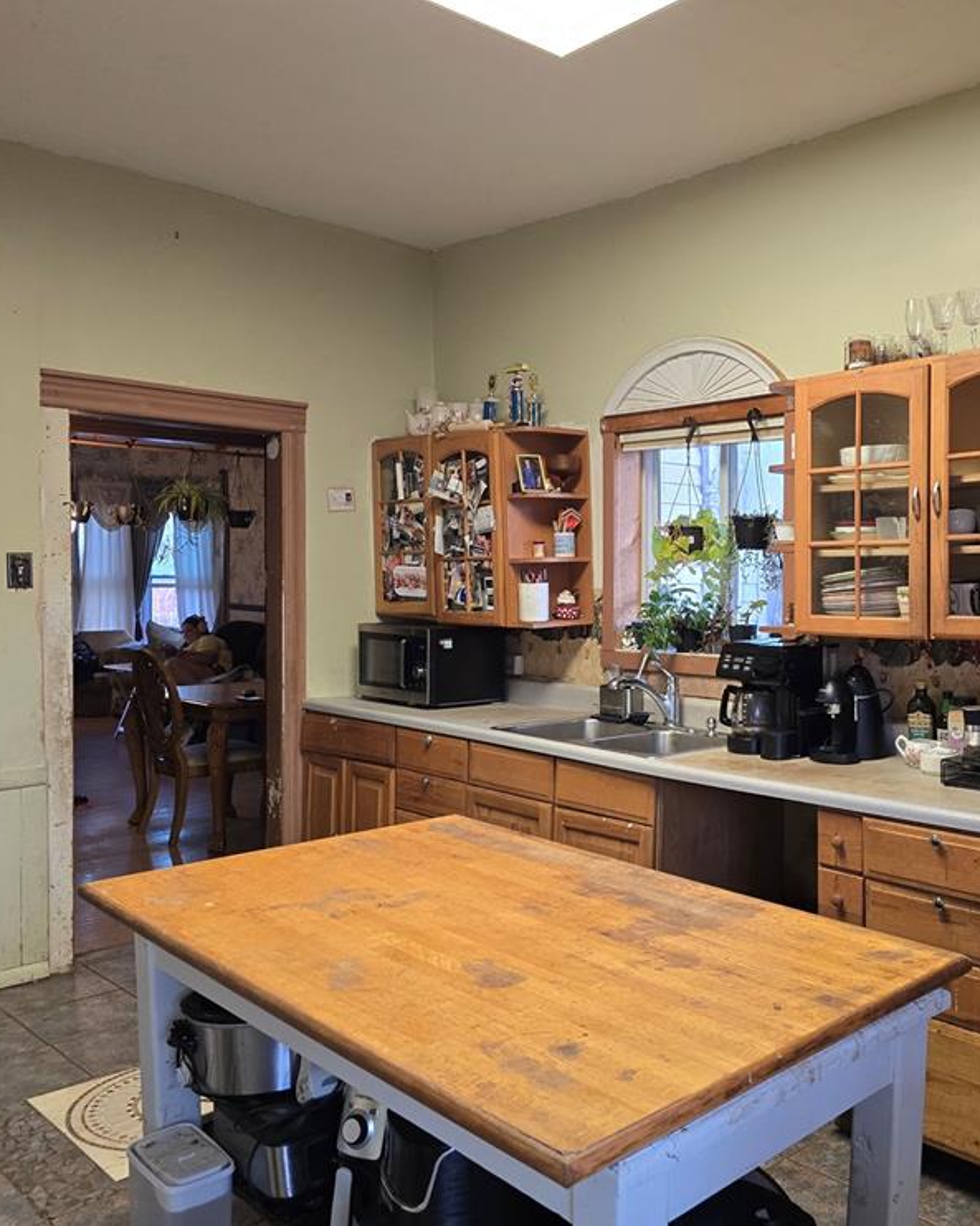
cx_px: 694
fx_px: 1125
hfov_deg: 45.9
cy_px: 606
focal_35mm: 31
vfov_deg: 57.2
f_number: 1.7
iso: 320
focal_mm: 6.3
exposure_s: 1/120
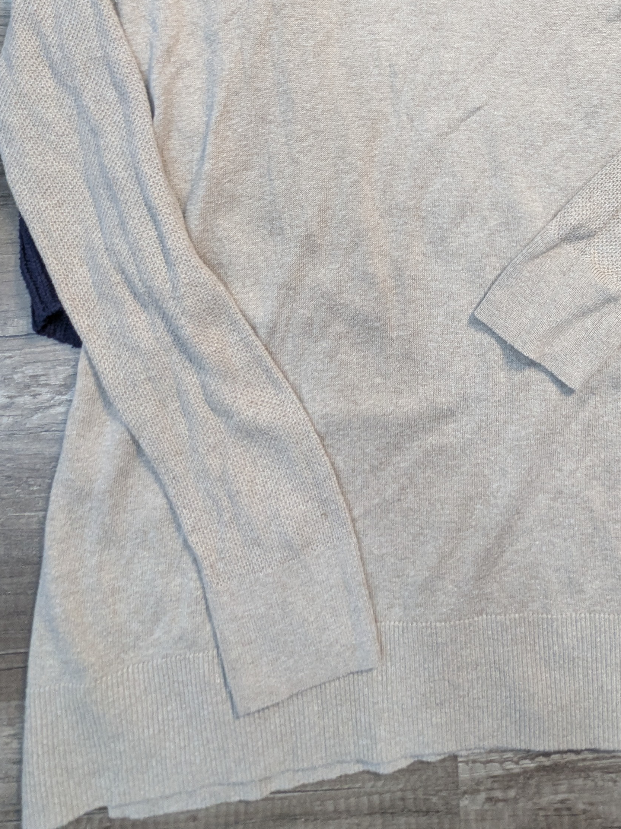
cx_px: 466
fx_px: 694
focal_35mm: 29
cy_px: 121
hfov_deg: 46.5
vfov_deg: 55.5
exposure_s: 1/25
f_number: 2.2
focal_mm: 2.35
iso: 83
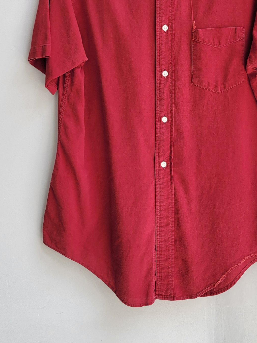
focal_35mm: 49
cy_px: 68
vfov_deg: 37.5
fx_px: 485
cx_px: 172
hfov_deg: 29.5
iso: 40
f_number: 1.8
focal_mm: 5.4
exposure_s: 1/213
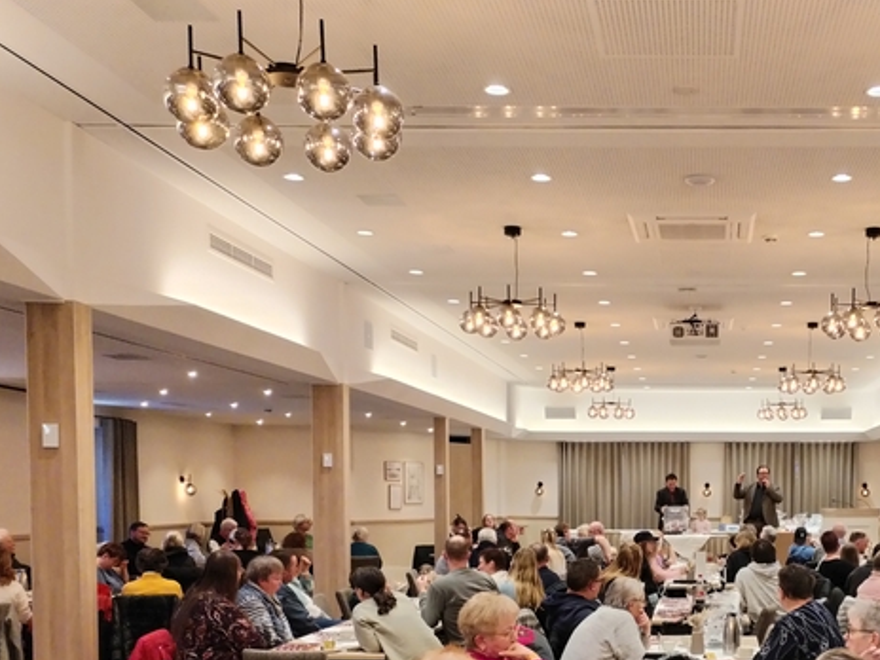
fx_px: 1271
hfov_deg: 36.9
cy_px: 550
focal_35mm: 50
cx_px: 696
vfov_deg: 28.3
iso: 513
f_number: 1.8
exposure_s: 1/25
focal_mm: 4.75
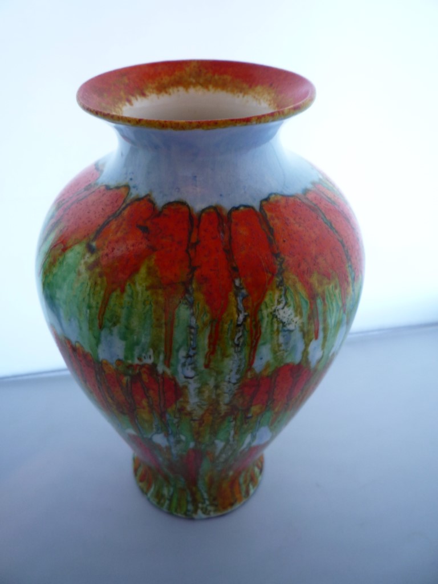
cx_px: 219
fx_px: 506
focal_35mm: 30
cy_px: 292
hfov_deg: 46.8
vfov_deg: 60.0
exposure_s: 1/30
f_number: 3.3
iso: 125
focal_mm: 5.2
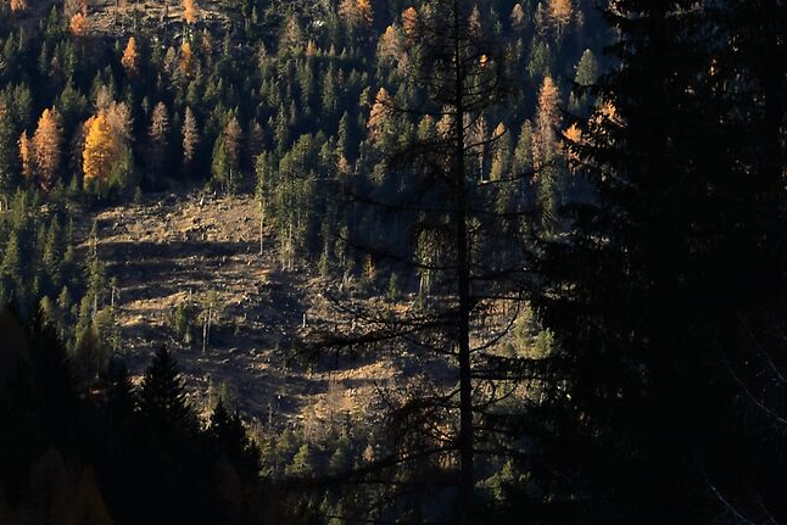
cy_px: -430
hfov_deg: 6.5
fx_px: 6909
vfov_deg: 4.3
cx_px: 532
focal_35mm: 316
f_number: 9
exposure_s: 1/125
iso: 160
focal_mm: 85
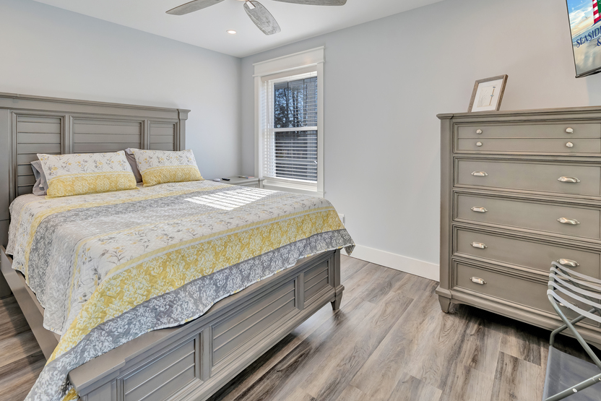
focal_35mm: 16
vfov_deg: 72.8
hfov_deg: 96.7
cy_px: 155
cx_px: 293
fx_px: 267
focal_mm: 13
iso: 320
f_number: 8
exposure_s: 1/30
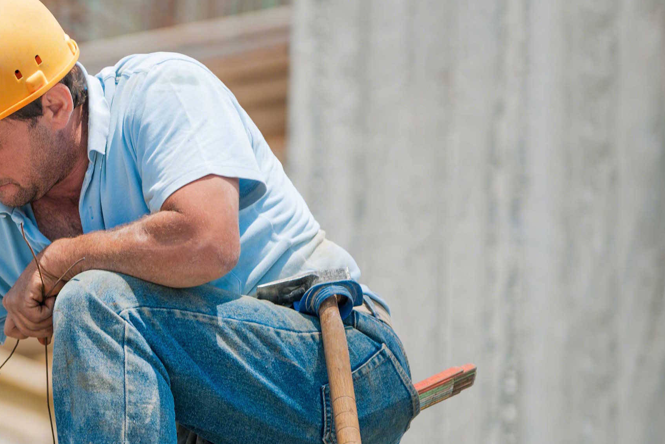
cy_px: 336
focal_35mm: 395
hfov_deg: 5.2
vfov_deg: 3.5
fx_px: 7300
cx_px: -77
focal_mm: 175
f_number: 3.2
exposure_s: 1/200
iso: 100
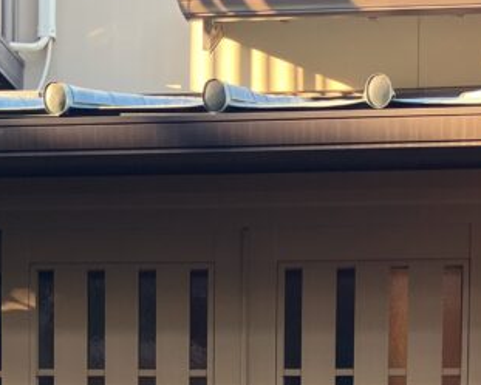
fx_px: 1282
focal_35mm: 90
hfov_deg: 21.3
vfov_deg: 15.9
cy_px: 544
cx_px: 255
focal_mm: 3.99
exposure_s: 1/103
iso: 80
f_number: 1.8
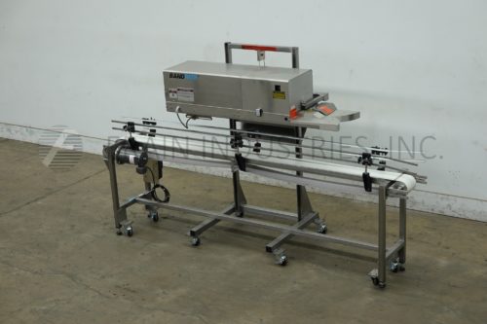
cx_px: 244
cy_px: 162
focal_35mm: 64
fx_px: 865
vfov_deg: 21.2
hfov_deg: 31.4
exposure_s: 1/80
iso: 250
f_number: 4
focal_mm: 23.39
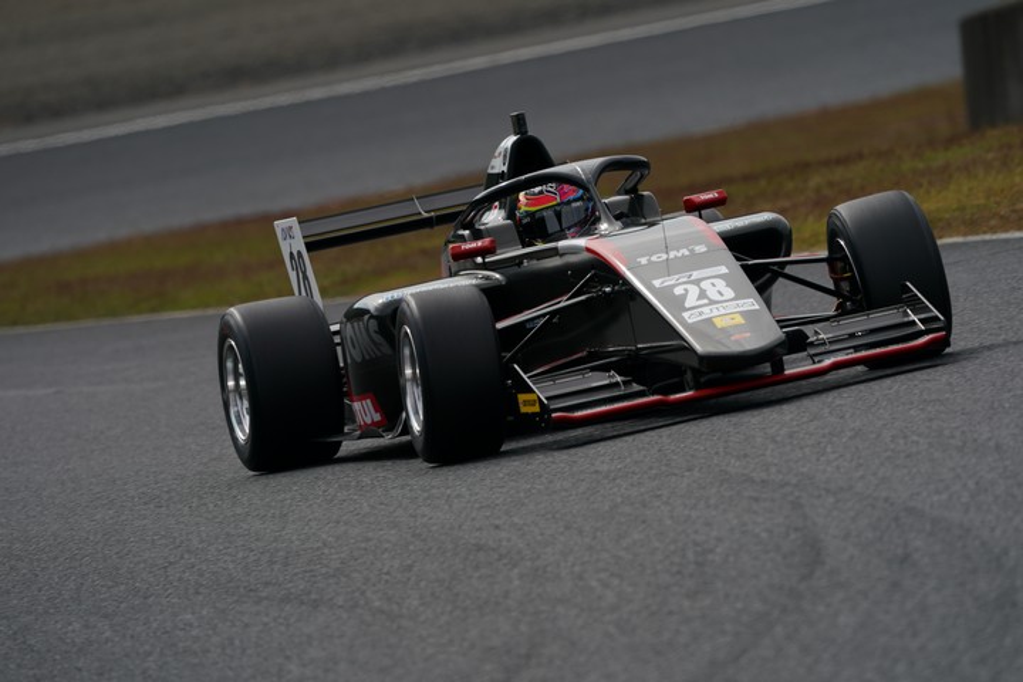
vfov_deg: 2.3
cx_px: 512
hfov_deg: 3.4
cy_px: 341
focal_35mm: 600
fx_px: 17049
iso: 200
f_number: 8
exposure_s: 1/800
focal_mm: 600
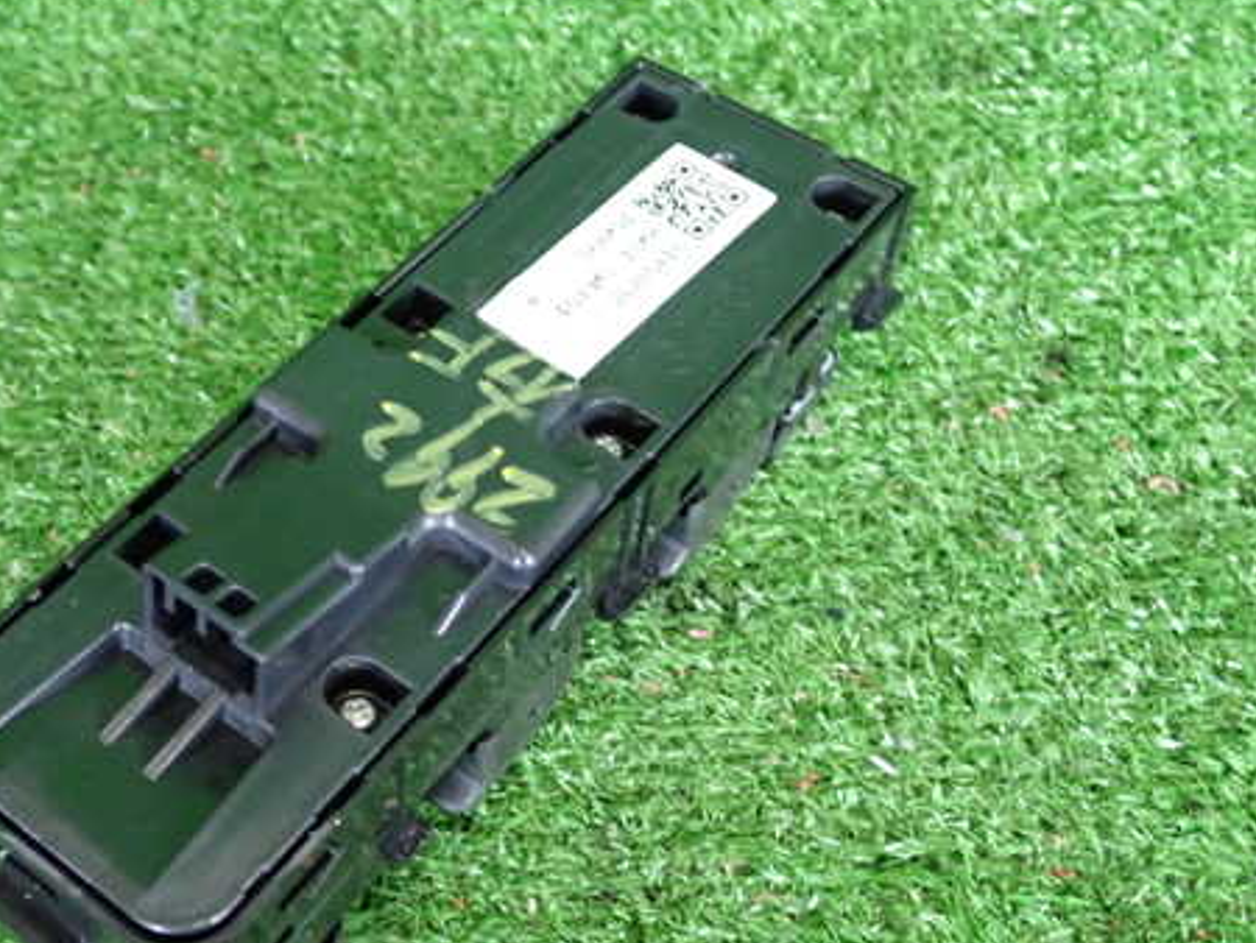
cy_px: 499
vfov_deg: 30.3
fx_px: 1743
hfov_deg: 39.2
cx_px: 427
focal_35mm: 48
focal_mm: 6.37
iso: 640
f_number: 2.5
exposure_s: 1/40
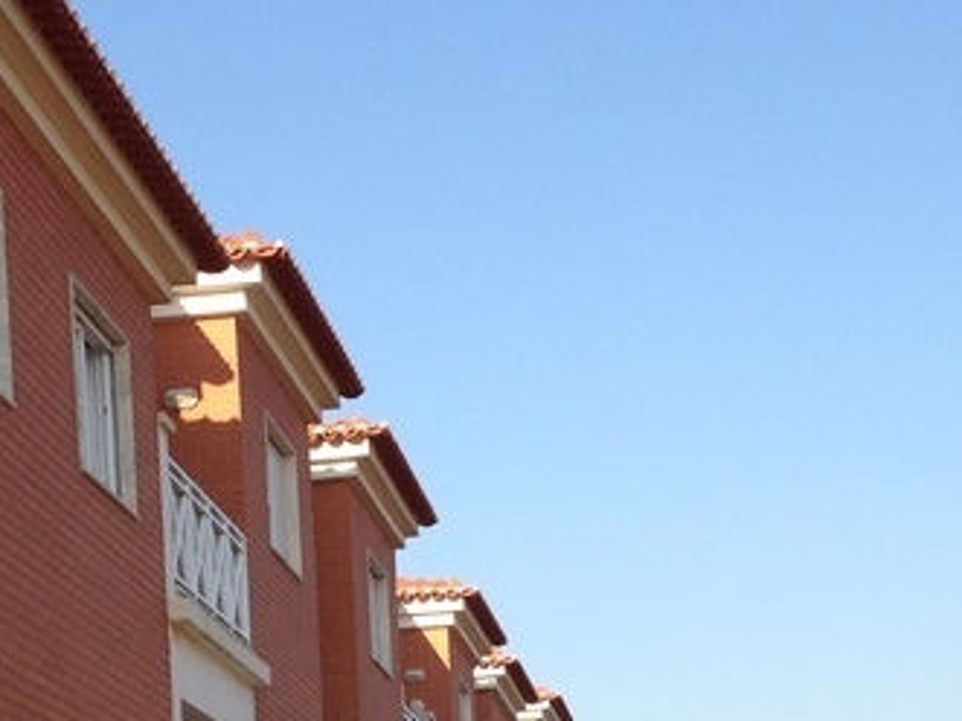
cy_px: 884
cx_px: 413
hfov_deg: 19.3
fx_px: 2834
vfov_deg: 14.0
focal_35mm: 102
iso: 50
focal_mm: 4.12
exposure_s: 1/985
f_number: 2.4
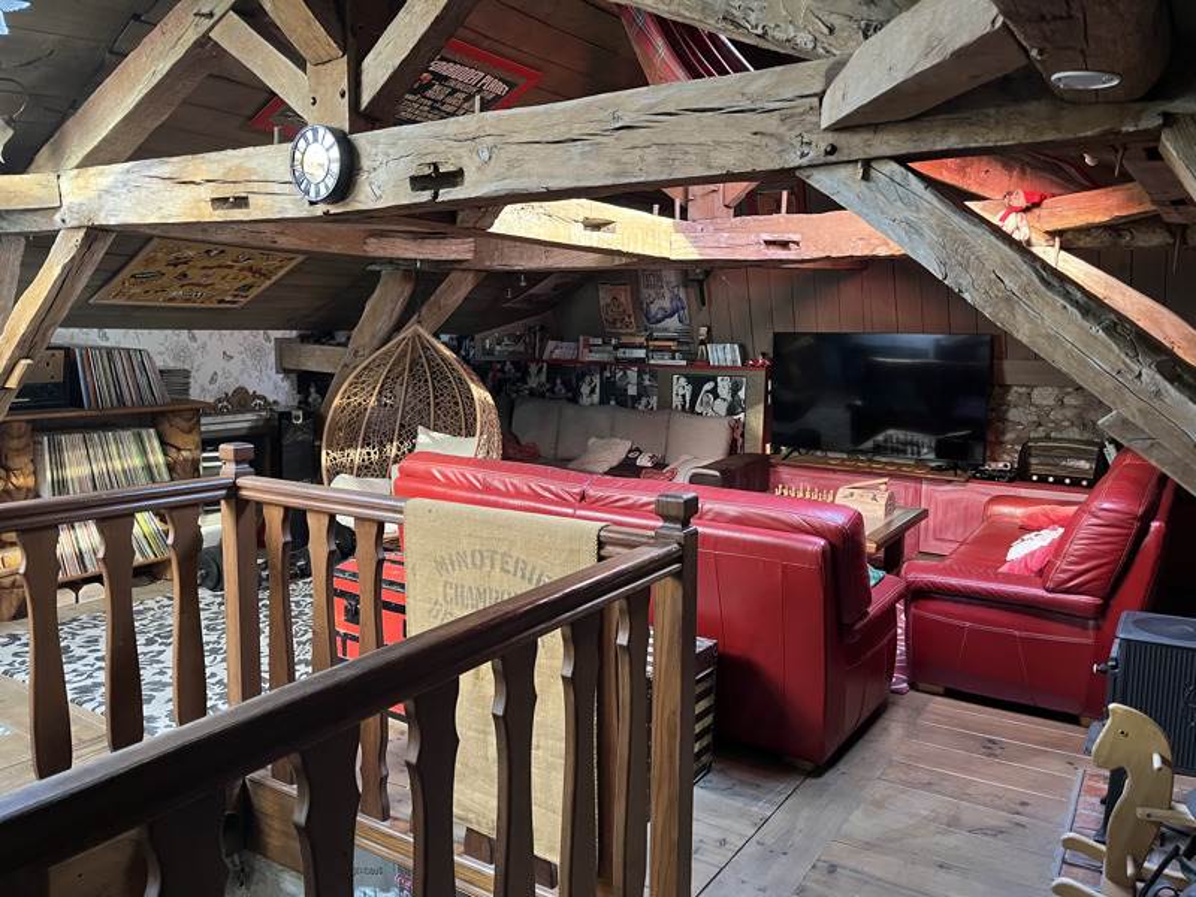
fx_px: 898
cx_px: 598
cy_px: 448
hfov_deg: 67.3
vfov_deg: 53.1
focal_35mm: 26
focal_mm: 5.1
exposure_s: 1/50
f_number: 1.6
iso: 500
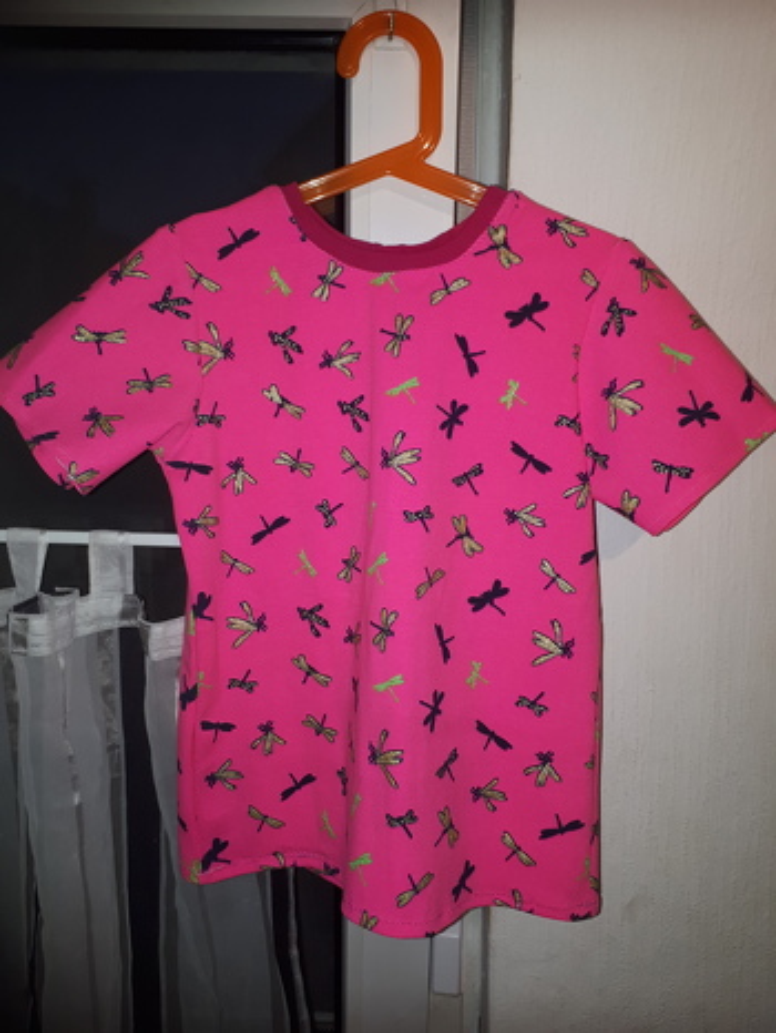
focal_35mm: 27
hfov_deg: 51.4
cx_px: 388
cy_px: 516
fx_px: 806
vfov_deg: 65.3
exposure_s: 1/33
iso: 50
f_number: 1.9
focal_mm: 3.6
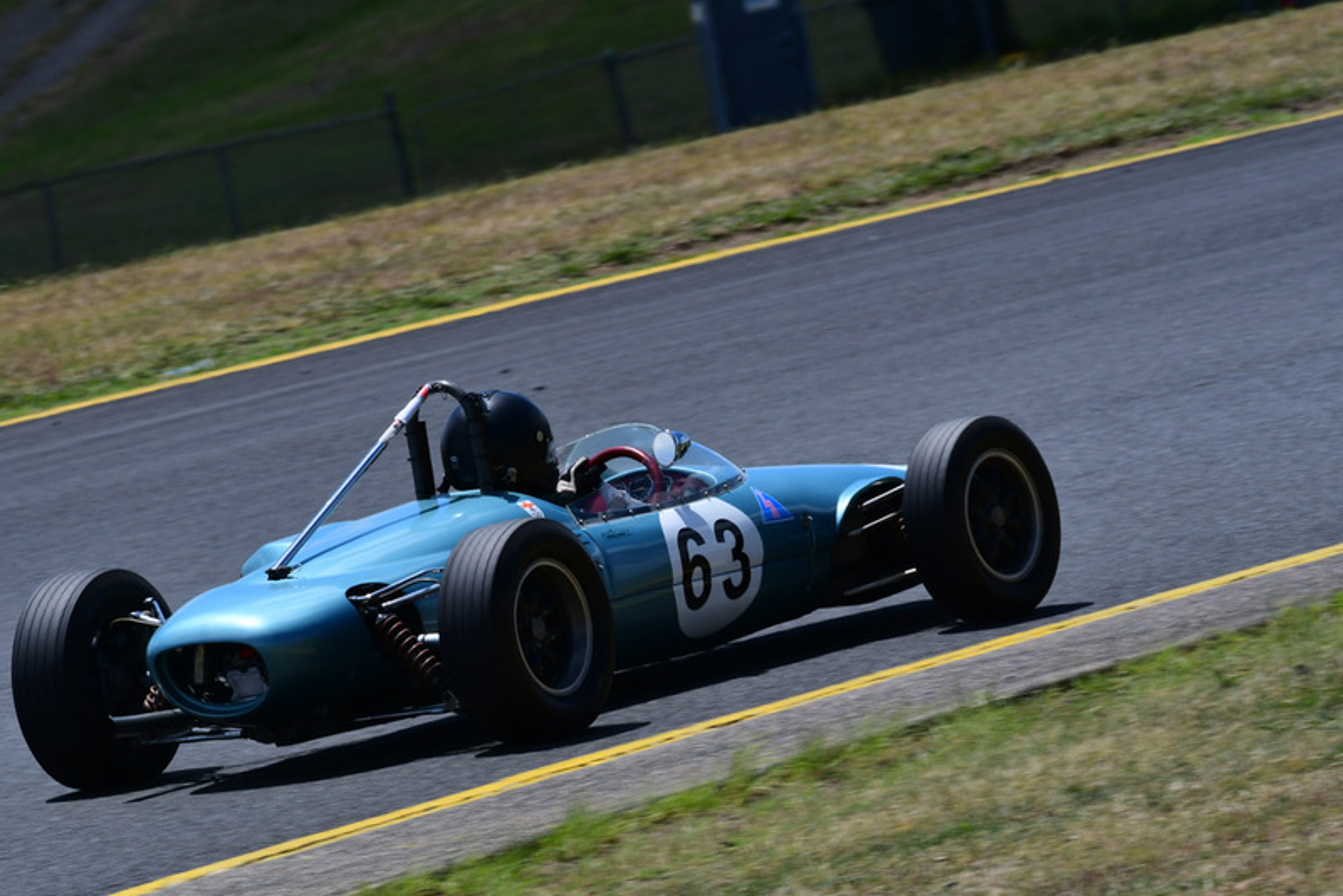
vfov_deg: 2.5
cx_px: 672
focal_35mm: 555
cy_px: 448
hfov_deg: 3.7
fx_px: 20711
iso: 320
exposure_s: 1/640
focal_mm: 370
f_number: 13
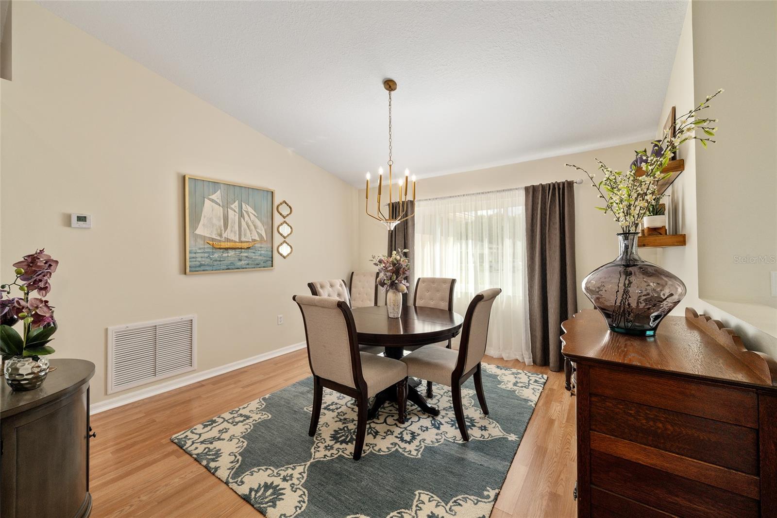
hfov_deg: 104.3
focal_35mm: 14
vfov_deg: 81.2
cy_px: 259
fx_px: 302
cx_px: 388
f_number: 8
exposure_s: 1/40
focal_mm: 14
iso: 400
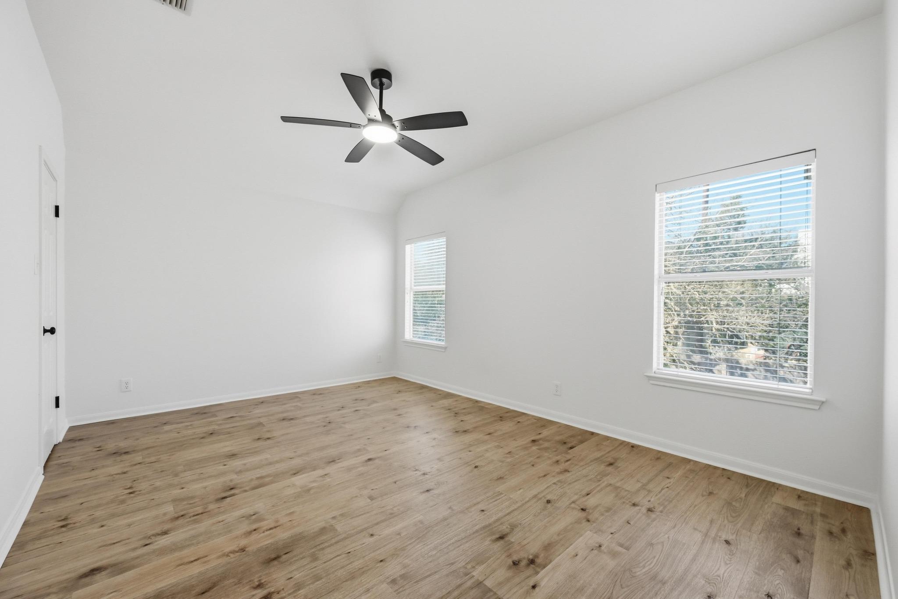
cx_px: 449
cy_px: 300
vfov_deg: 81.2
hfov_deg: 104.3
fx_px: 349
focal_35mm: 14
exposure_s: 1/1600
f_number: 8
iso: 800
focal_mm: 14
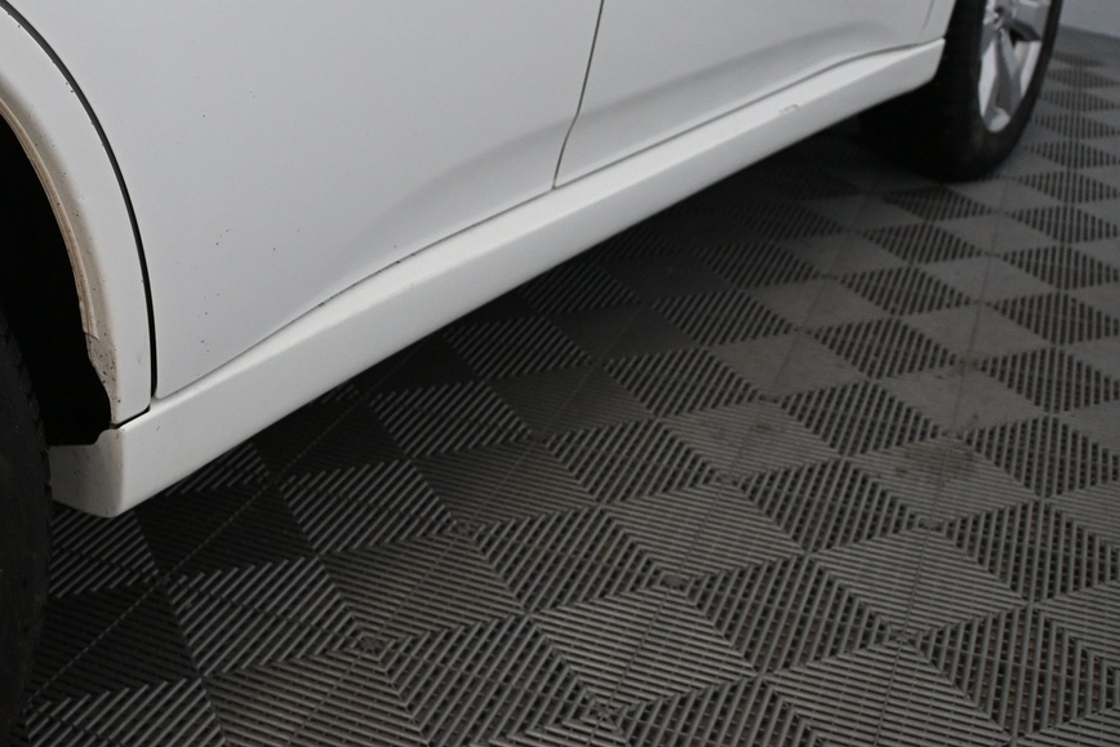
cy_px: 203
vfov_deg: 15.9
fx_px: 2657
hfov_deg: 23.7
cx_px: 352
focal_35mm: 85
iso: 900
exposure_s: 1/125
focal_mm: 30.5
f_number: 4.8
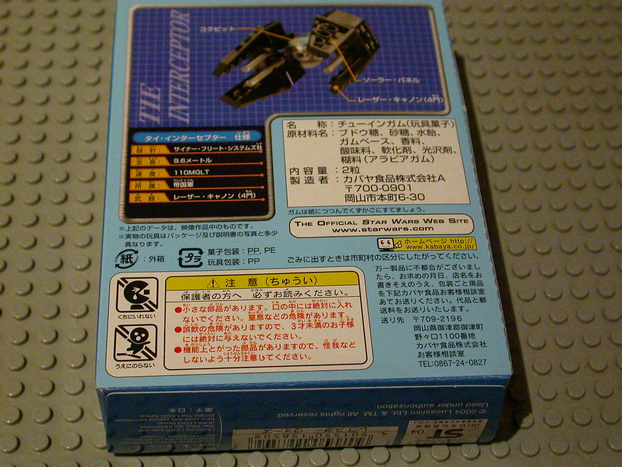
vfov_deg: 23.3
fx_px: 1132
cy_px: 234
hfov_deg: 30.7
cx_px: 311
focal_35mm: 63
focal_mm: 13.1
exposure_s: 1/75.9
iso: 400
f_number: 3.1
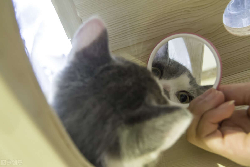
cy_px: 84
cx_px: 125
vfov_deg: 25.1
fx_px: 375
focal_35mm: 54
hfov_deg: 36.9
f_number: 5.6
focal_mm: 36
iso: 1600
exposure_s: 1/15
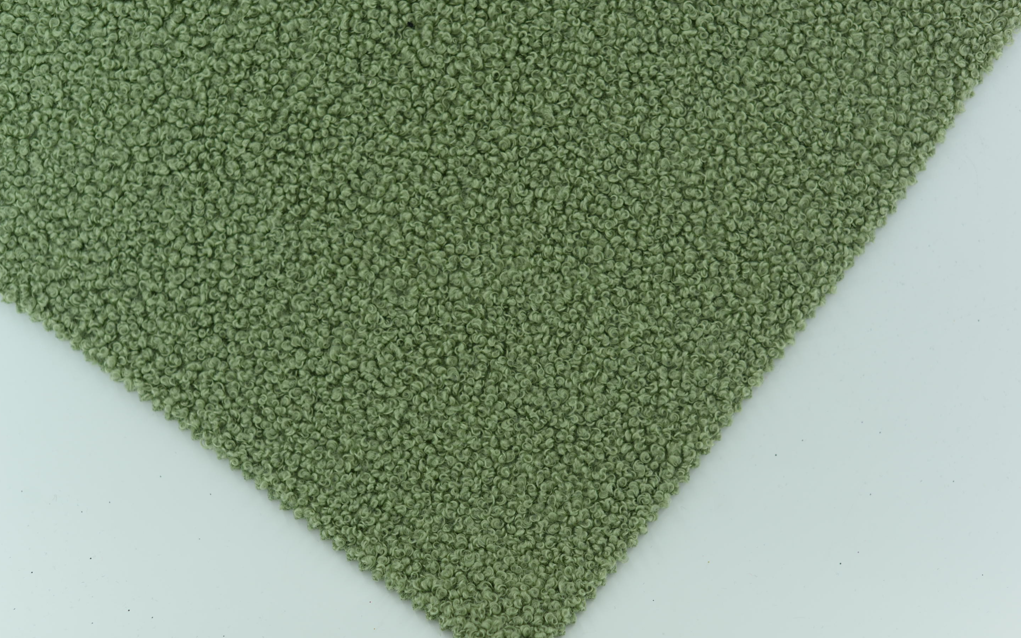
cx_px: 526
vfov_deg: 24.4
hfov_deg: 38.2
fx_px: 1475
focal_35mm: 53
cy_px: 321
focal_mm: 50
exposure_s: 1/160
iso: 100
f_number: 3.5
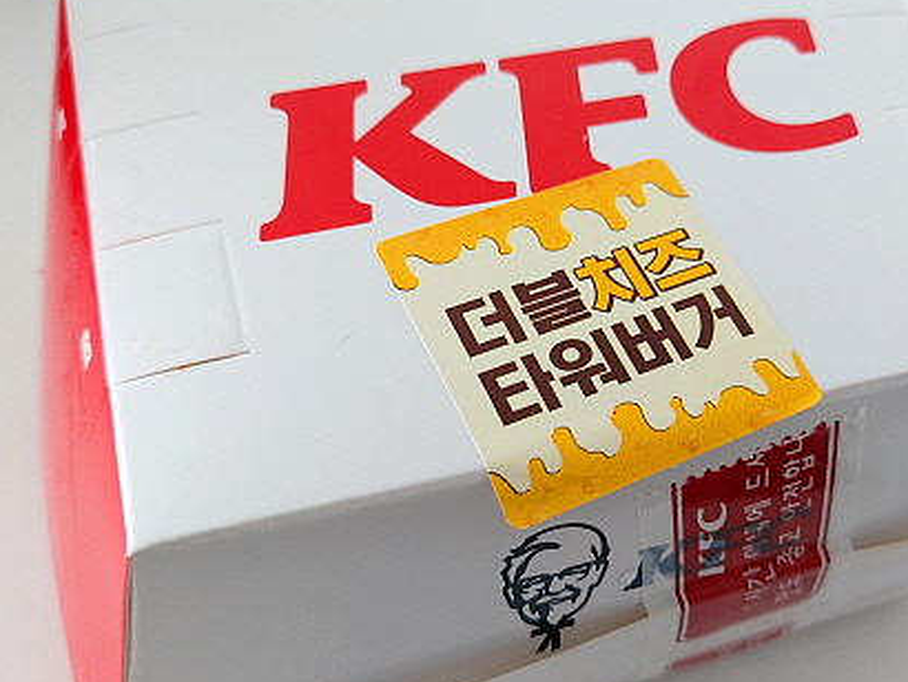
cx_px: 563
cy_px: 374
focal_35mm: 39
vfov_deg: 36.8
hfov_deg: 47.4
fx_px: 1024
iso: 160
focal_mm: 4.58
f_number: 2
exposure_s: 1/60
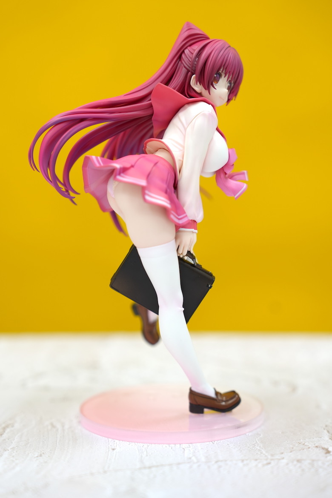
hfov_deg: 19.5
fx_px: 968
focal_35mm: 70
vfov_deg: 28.8
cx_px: 166
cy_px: 249
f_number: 2.8
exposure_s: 1/50
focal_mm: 70
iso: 200
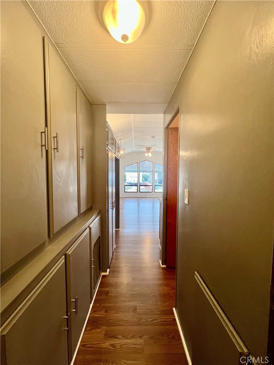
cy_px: 182
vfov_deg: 106.2
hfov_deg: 89.9
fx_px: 137
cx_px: 137
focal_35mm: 13
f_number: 1.8
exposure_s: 1/120
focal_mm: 1.57
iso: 80
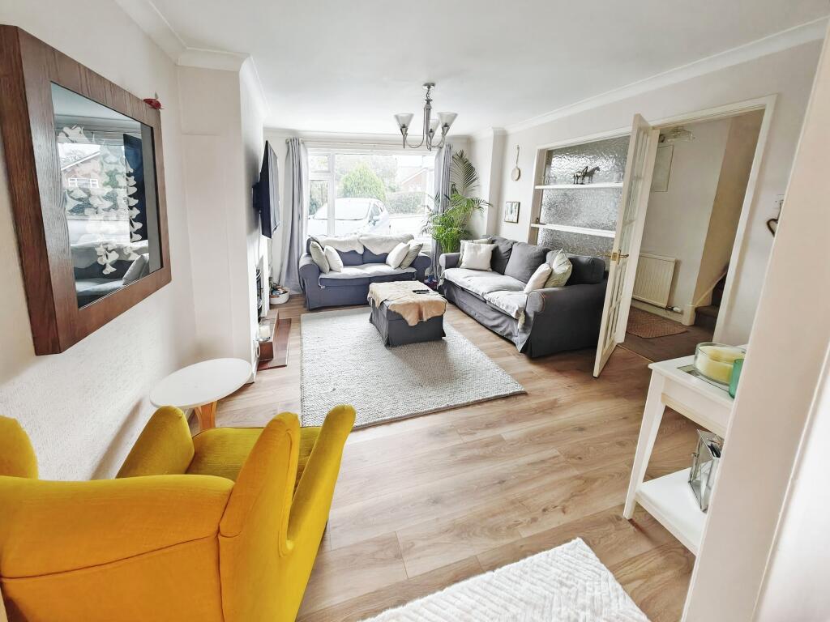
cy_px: 311
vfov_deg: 89.9
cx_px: 415
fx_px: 312
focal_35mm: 13
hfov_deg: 106.2
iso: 400
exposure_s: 1/48
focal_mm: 1.82
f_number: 2
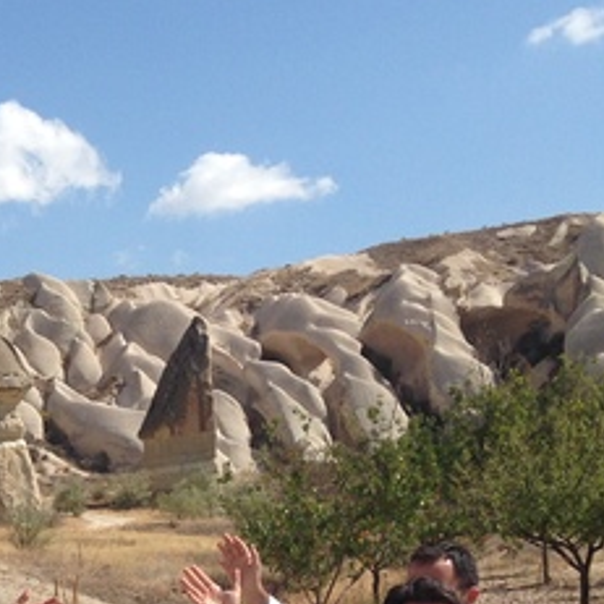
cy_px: 651
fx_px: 1994
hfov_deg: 16.6
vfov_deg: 16.7
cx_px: -102
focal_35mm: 101
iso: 50
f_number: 2.4
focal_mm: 4.12
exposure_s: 1/2008
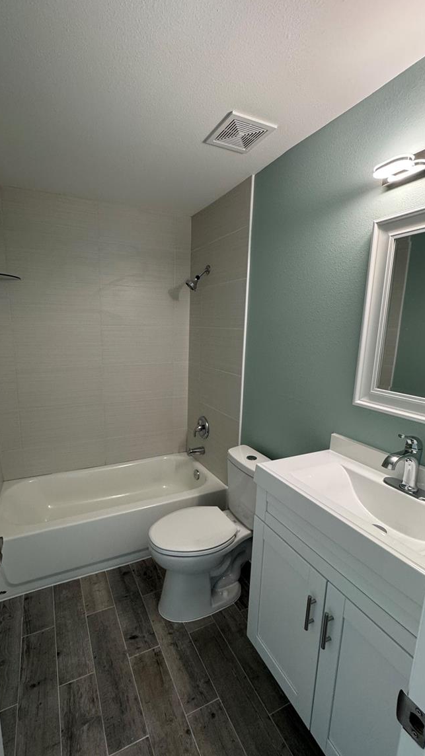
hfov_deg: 66.8
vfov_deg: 99.4
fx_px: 321
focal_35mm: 16
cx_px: 184
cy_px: 383
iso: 200
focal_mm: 2.22
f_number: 2.2
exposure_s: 1/60
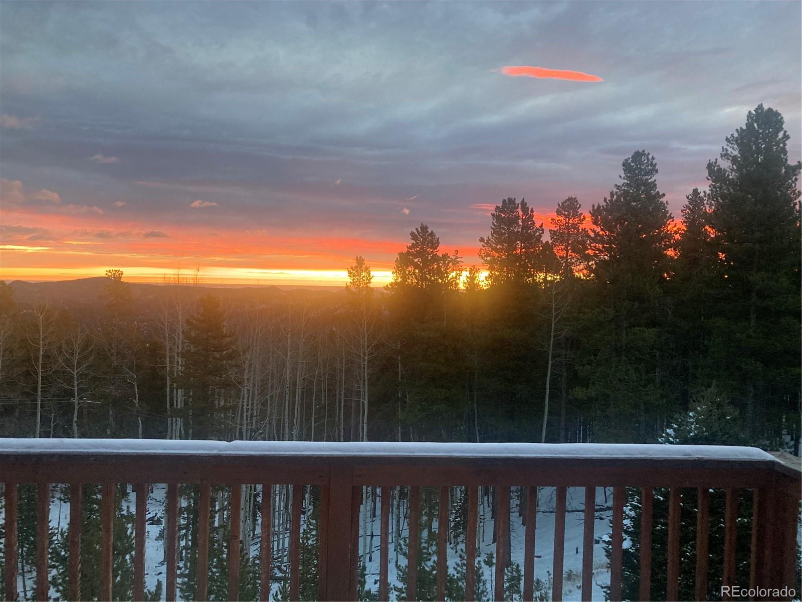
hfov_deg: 63.4
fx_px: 649
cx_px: 401
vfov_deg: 49.7
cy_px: 301
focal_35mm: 28
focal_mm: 3.99
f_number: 1.8
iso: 400
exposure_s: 1/30
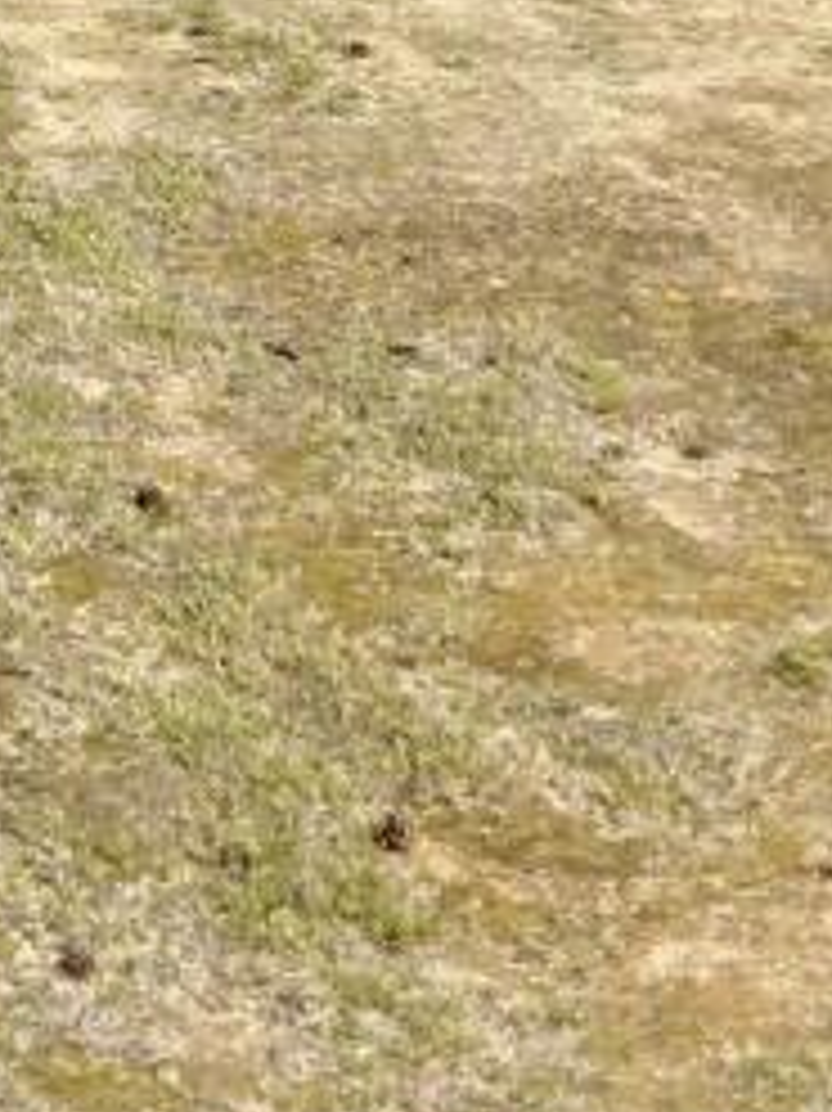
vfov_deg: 12.8
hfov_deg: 10.1
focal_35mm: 134
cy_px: -1153
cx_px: -922
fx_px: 4298
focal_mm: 6.3
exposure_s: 1/6355
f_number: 1.7
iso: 80
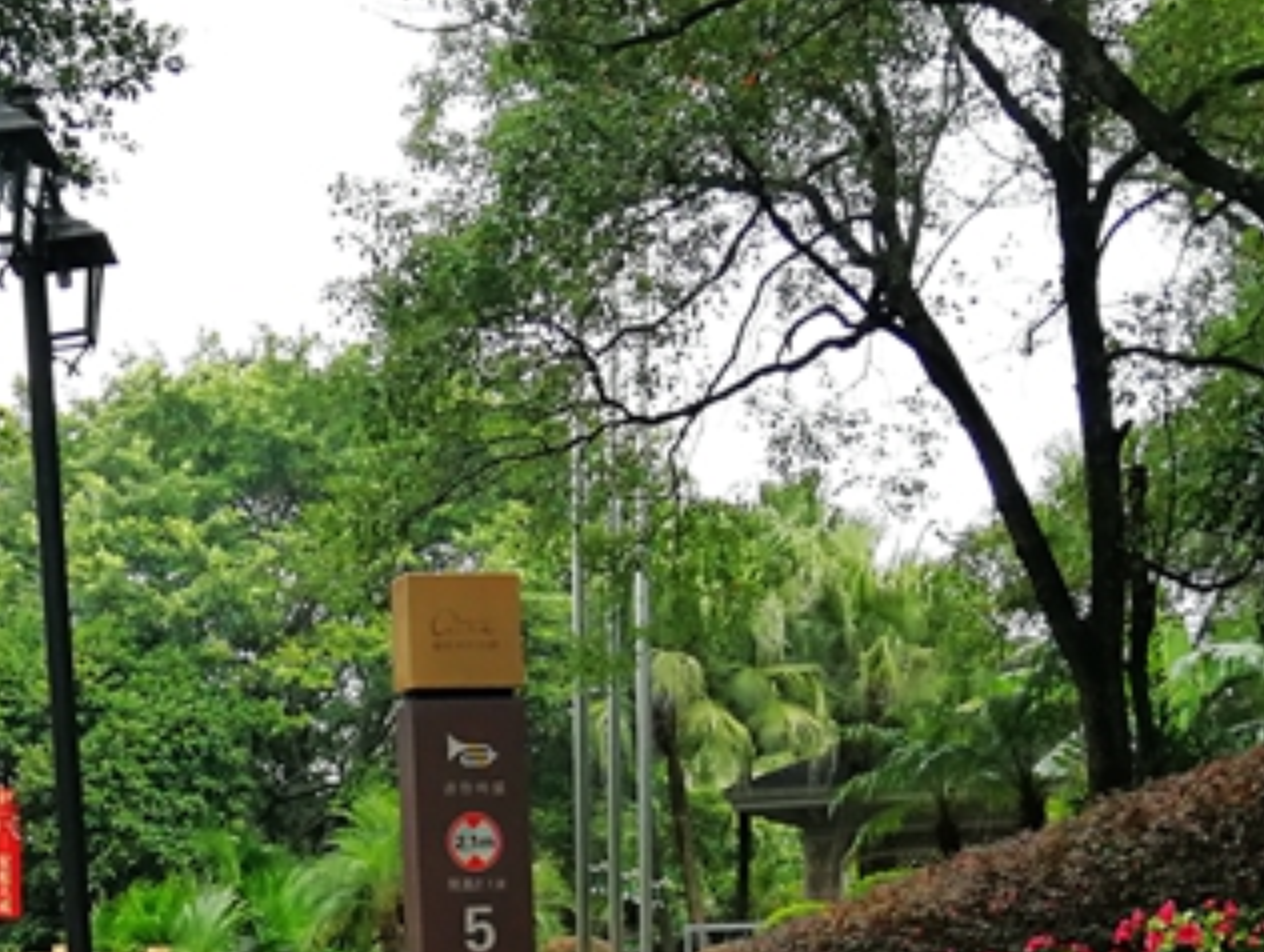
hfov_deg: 28.5
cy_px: 1026
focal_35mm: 64
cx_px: 32
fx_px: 2341
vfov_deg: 21.9
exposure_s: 1/777
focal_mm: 3.95
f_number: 2.2
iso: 160
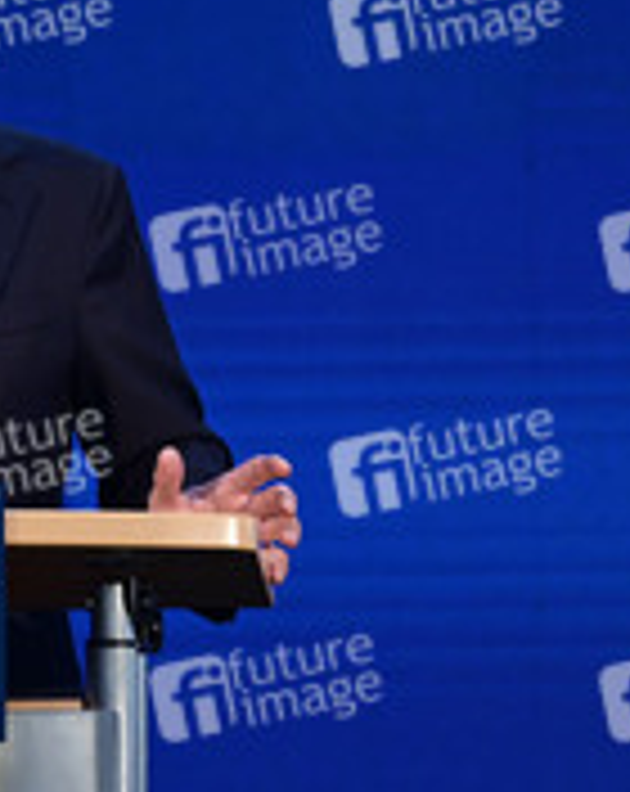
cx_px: -124
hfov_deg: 3.2
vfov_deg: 4.0
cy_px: 351
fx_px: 11273
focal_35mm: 482
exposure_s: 1/400
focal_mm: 200
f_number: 3.5
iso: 1250
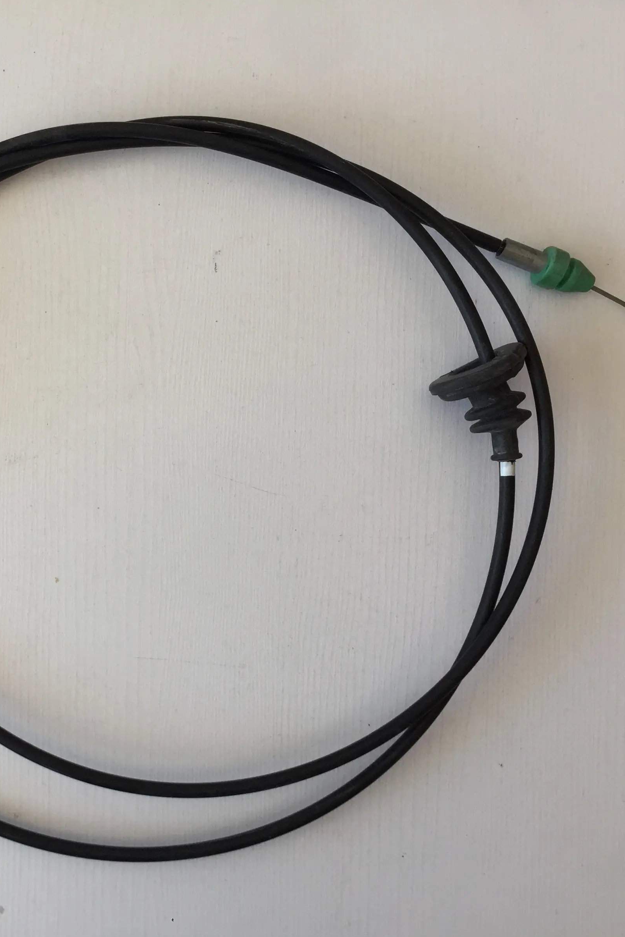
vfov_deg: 47.4
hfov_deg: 31.2
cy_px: 476
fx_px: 1067
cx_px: 71
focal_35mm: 41
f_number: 2.2
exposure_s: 1/100
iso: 50
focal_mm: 4.15
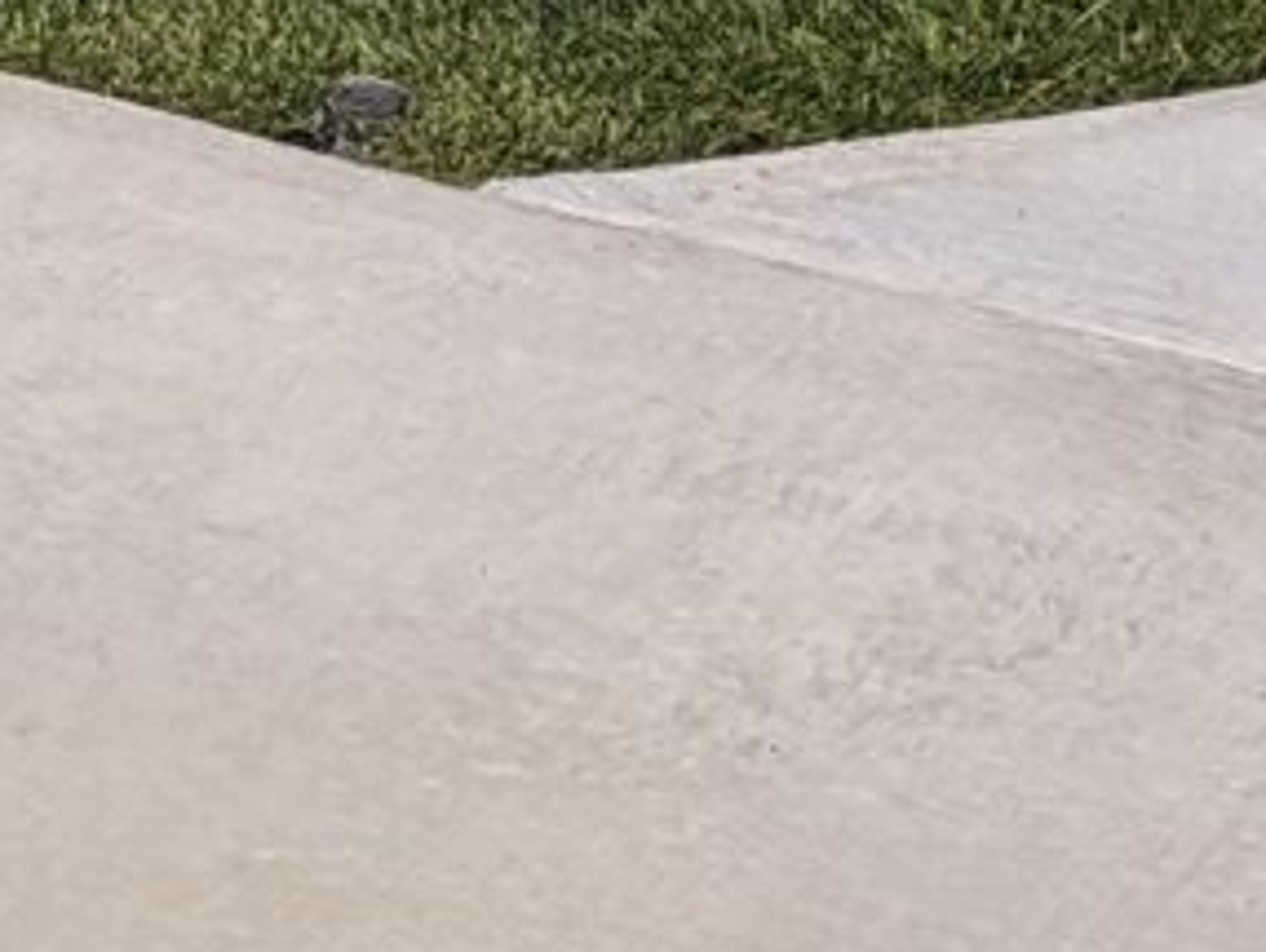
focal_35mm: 186
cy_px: -943
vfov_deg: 7.7
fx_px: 6808
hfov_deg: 10.3
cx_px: -575
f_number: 2
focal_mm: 4.67
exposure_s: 1/3205
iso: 52
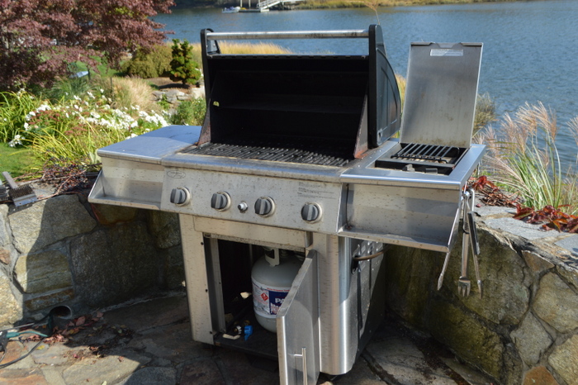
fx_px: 578
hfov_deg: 53.2
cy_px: 192
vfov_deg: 36.8
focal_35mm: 36
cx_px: 289
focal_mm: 24
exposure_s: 1/200
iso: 100
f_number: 7.1
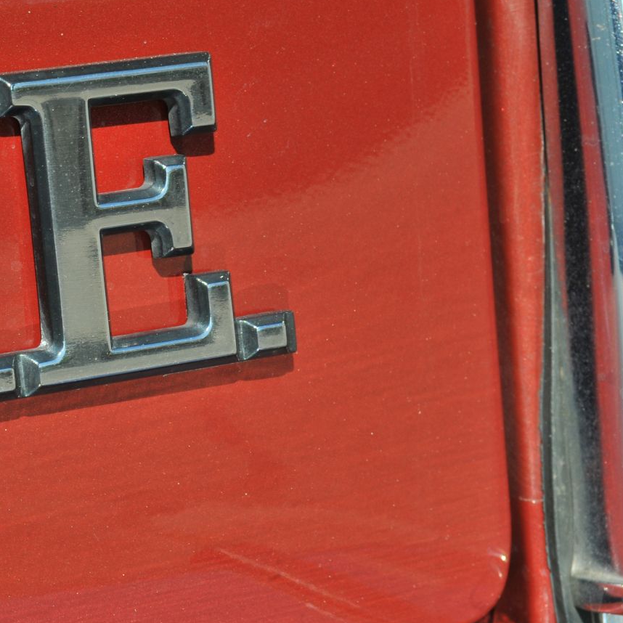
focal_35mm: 147
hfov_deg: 11.8
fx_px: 2991
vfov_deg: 11.9
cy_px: 204
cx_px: -9
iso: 200
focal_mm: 55
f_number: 13
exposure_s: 1/125
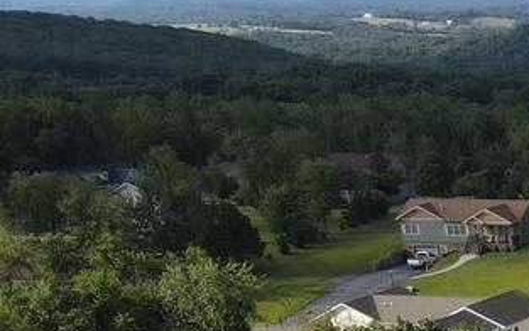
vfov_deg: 11.1
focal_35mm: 104
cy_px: 731
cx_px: 1001
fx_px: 1500
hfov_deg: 16.3
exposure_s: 1/350
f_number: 2.8
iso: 100
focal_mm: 4.5
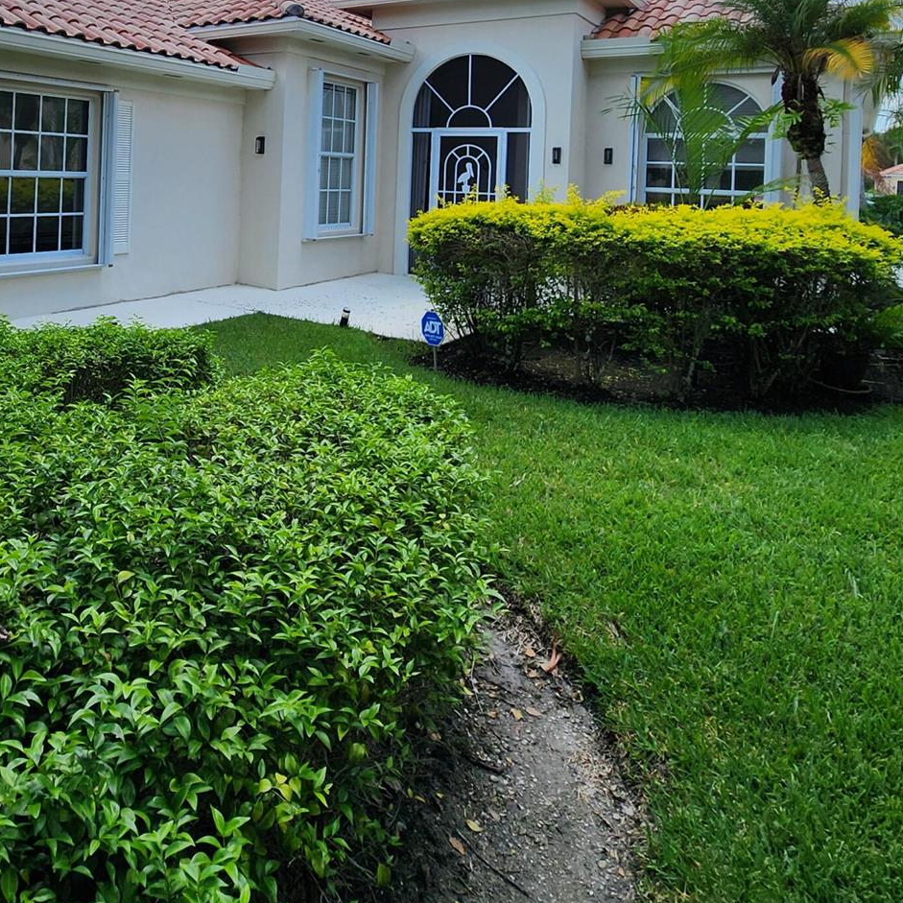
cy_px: 176
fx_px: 738
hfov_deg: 59.1
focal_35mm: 25
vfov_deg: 58.0
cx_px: 210
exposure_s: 1/1789
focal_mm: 2.2
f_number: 2.2
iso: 50
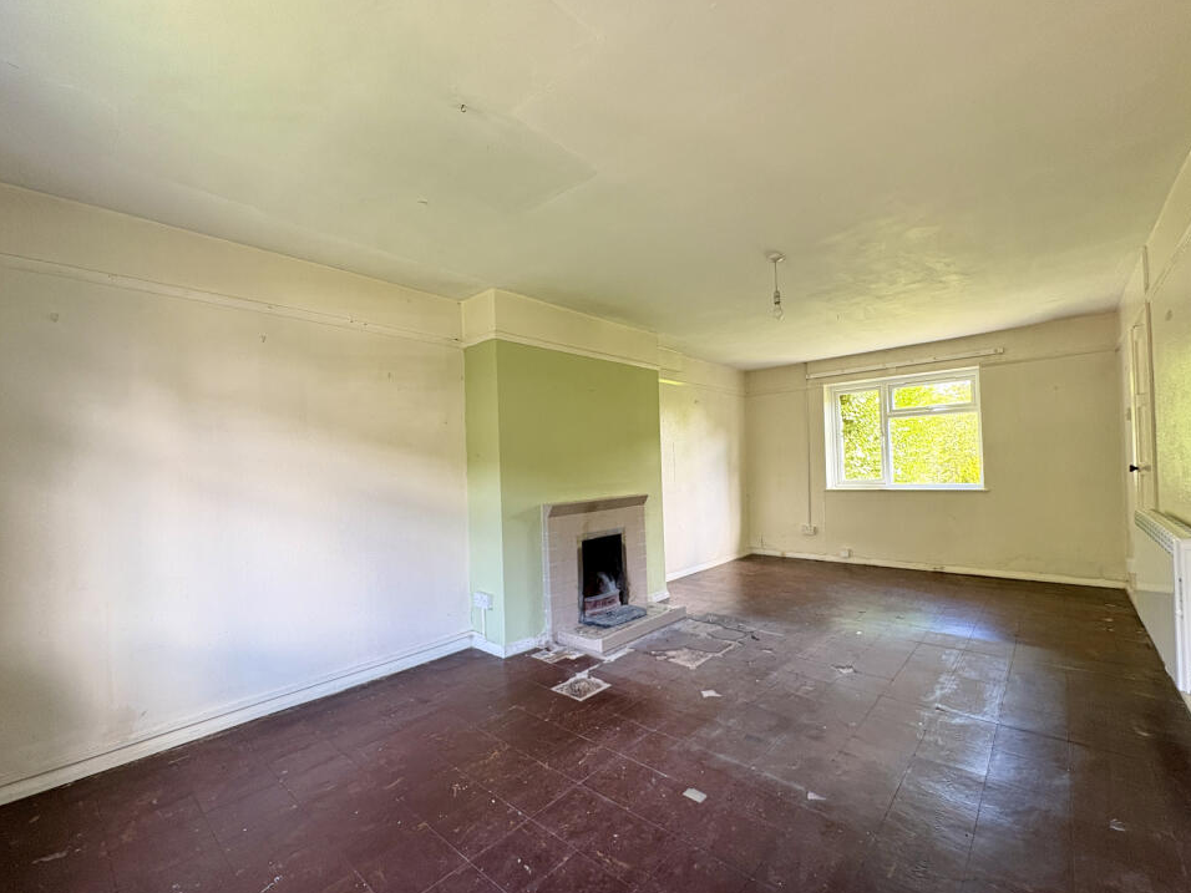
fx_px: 516
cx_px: 627
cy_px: 462
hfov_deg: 98.1
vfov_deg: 81.7
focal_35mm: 15
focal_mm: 2.22
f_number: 2.2
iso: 320
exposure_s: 1/60
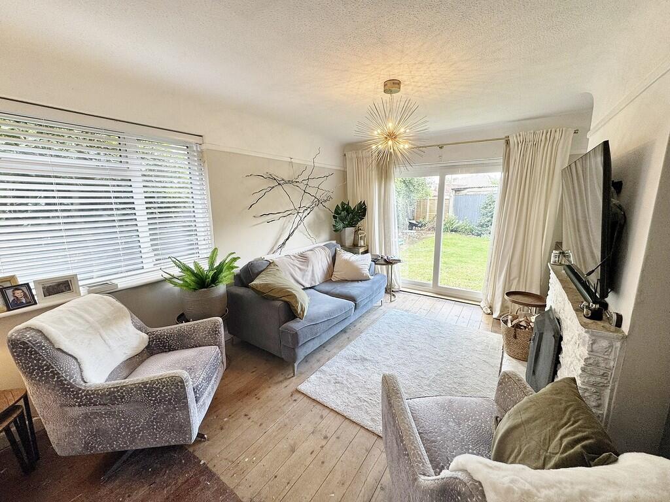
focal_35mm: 14
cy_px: 251
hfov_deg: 102.1
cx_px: 335
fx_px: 271
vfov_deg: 85.7
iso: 100
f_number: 2.2
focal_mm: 2.22
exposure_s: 1/100
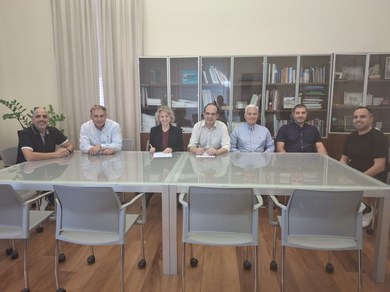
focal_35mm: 25
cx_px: 195
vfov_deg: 54.9
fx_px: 282
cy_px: 146
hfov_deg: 69.4
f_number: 1.8
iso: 200
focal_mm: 4.69
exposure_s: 1/100
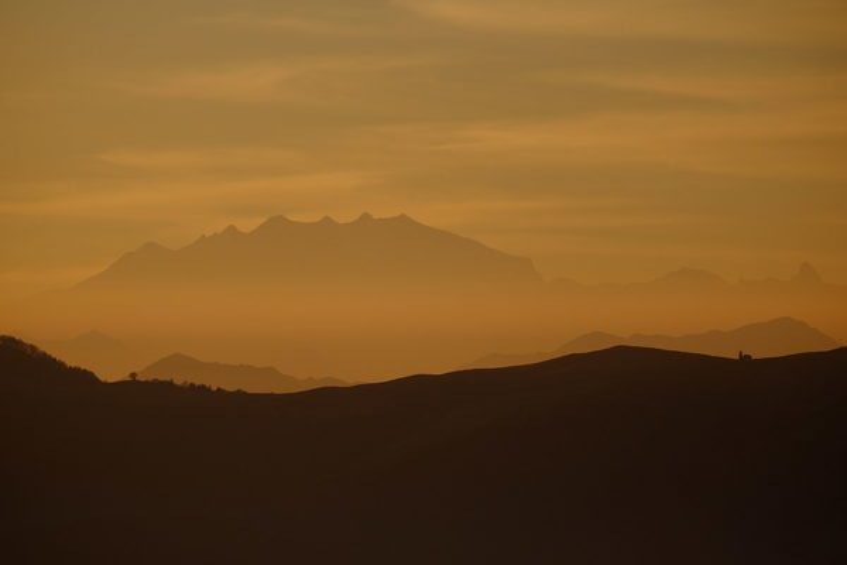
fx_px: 7058
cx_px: 424
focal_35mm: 300
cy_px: 282
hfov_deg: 6.9
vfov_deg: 4.6
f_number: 4.8
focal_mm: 200
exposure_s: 1/1800
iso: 200
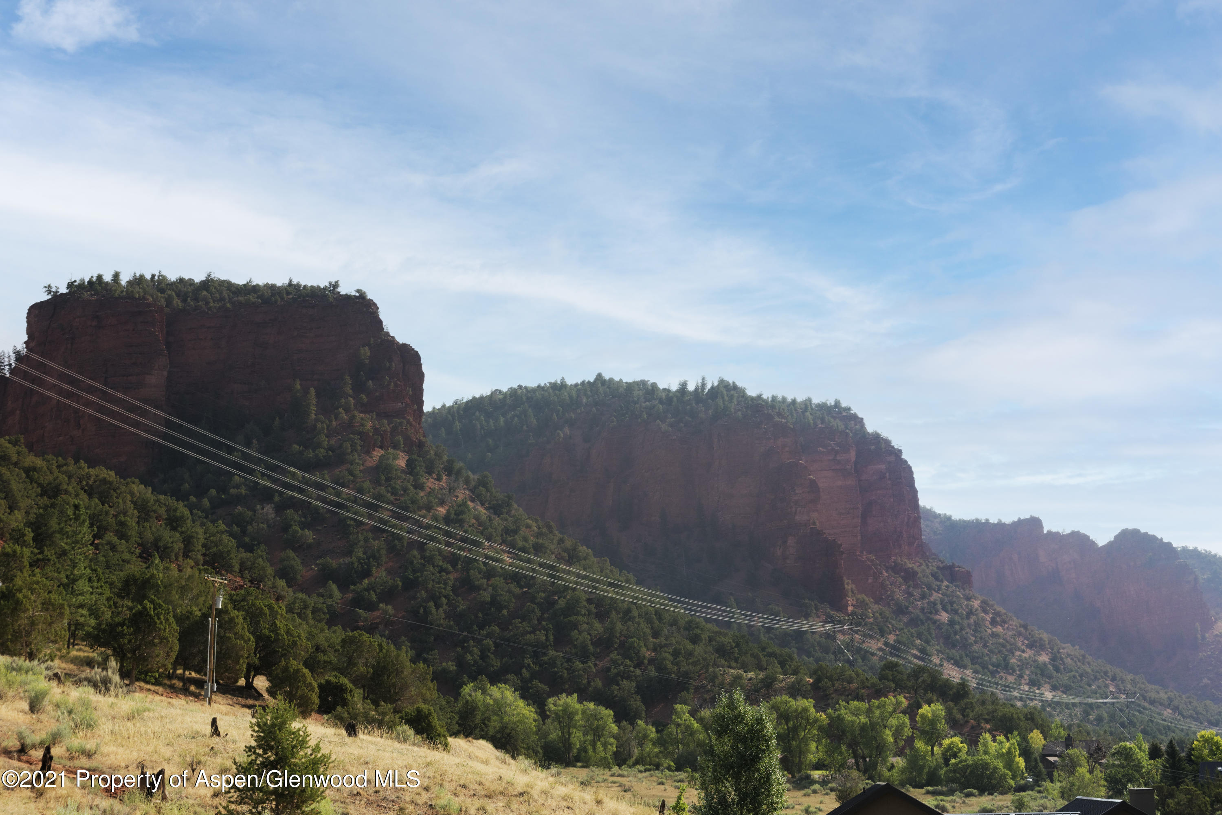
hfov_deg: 44.5
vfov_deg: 30.5
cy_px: 408
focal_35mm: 44
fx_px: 1494
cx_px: 611
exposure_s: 1/1000
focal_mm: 44
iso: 1000
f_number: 7.1
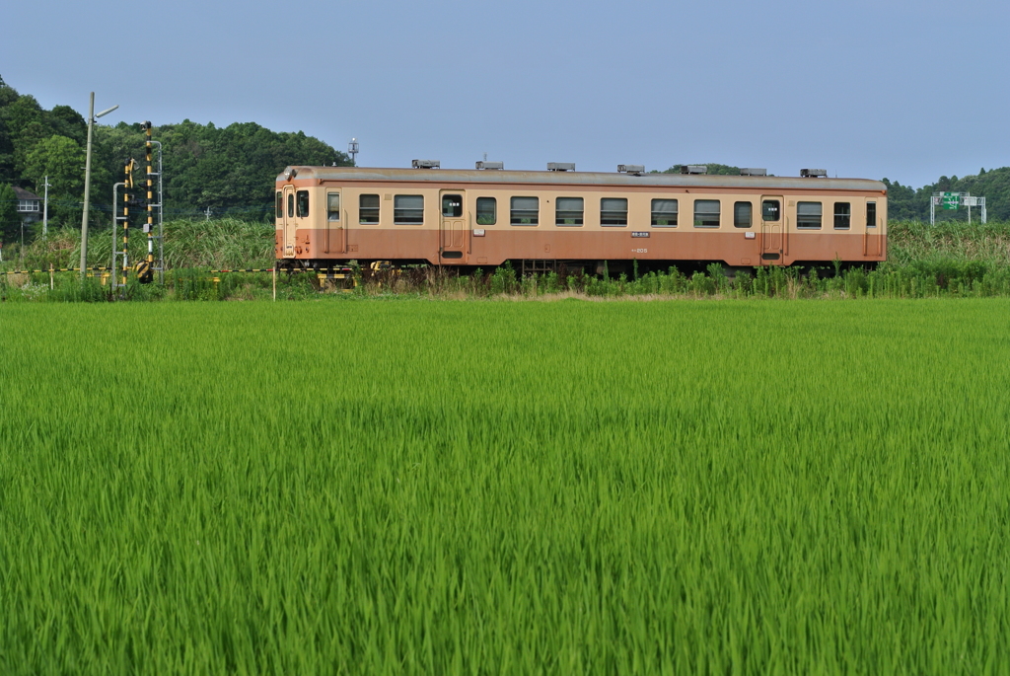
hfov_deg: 23.6
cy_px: 338
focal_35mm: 86
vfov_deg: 15.9
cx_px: 505
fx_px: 2415
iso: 100
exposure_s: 1/1250
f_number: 4
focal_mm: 32
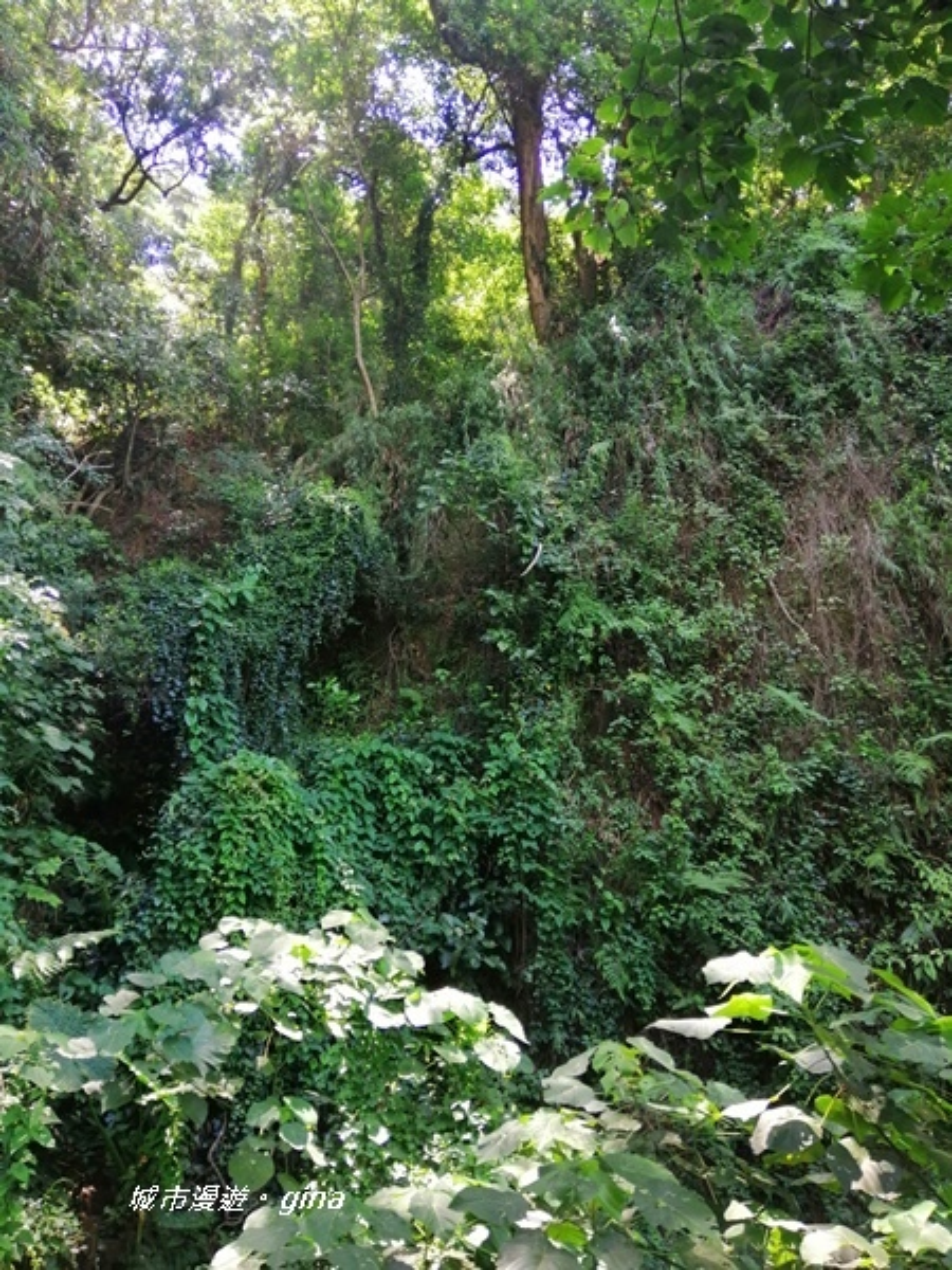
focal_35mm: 26
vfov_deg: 67.3
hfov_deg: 53.1
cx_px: 476
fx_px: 953
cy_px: 635
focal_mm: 3.81
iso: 64
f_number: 2.2
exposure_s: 1/50
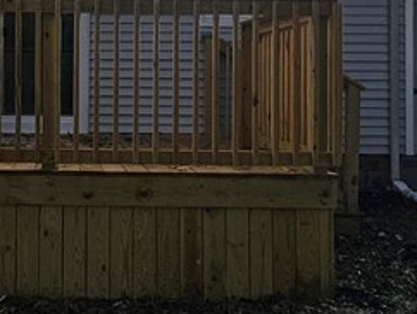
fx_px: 663
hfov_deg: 32.7
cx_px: 22
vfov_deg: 26.1
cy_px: 60
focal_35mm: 55
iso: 50
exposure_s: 1/2410
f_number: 2.2
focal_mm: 2.2
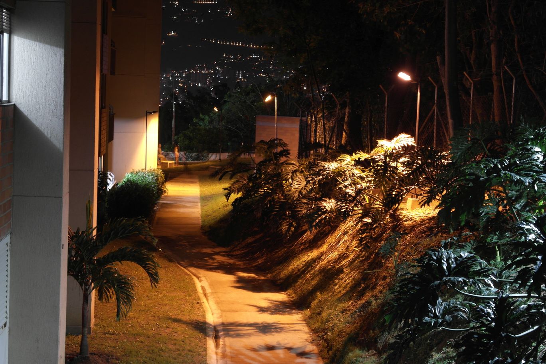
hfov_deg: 29.2
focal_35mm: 69
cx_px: 273
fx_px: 1046
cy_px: 182
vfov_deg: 19.7
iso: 400
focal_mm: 45
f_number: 5.6
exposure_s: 2
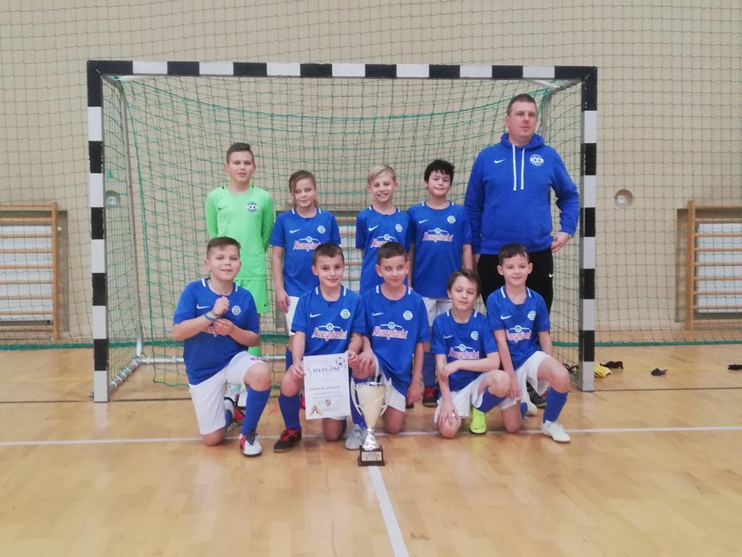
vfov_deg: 32.2
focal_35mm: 45
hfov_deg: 42.1
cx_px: 371
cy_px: 278
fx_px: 965
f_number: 2.2
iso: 400
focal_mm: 3.81
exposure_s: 1/33.3
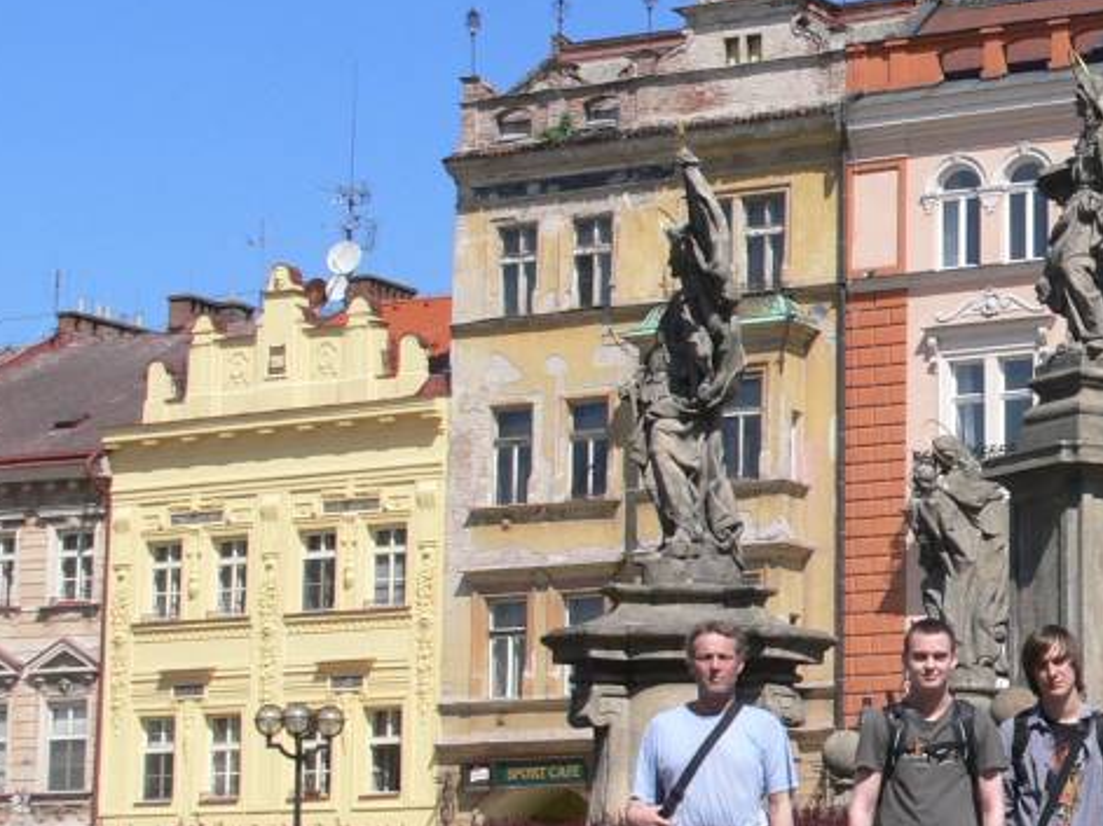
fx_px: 3090
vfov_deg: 15.2
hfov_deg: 19.0
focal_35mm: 97
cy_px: 404
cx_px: 1363
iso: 100
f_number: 6.3
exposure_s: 1/400
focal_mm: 7.4
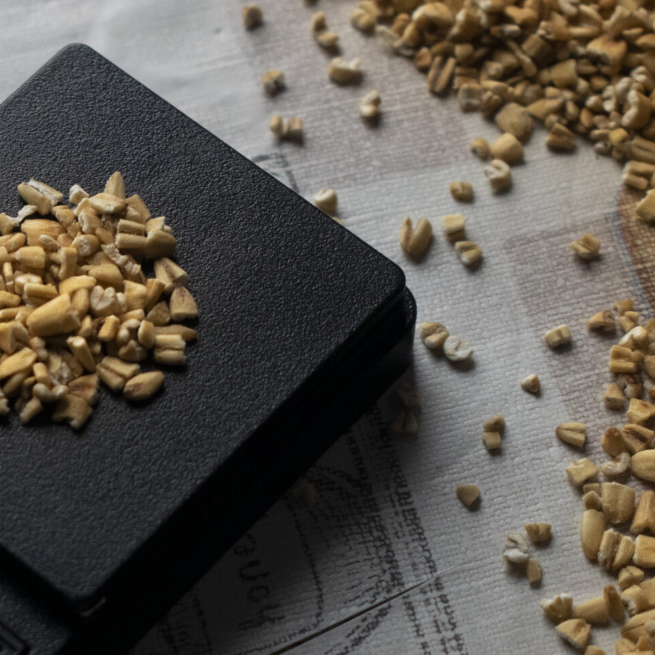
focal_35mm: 155
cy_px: 396
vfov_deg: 11.3
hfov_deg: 11.2
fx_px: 3318
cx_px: 40
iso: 800
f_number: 5.3
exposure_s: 1/180
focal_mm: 46
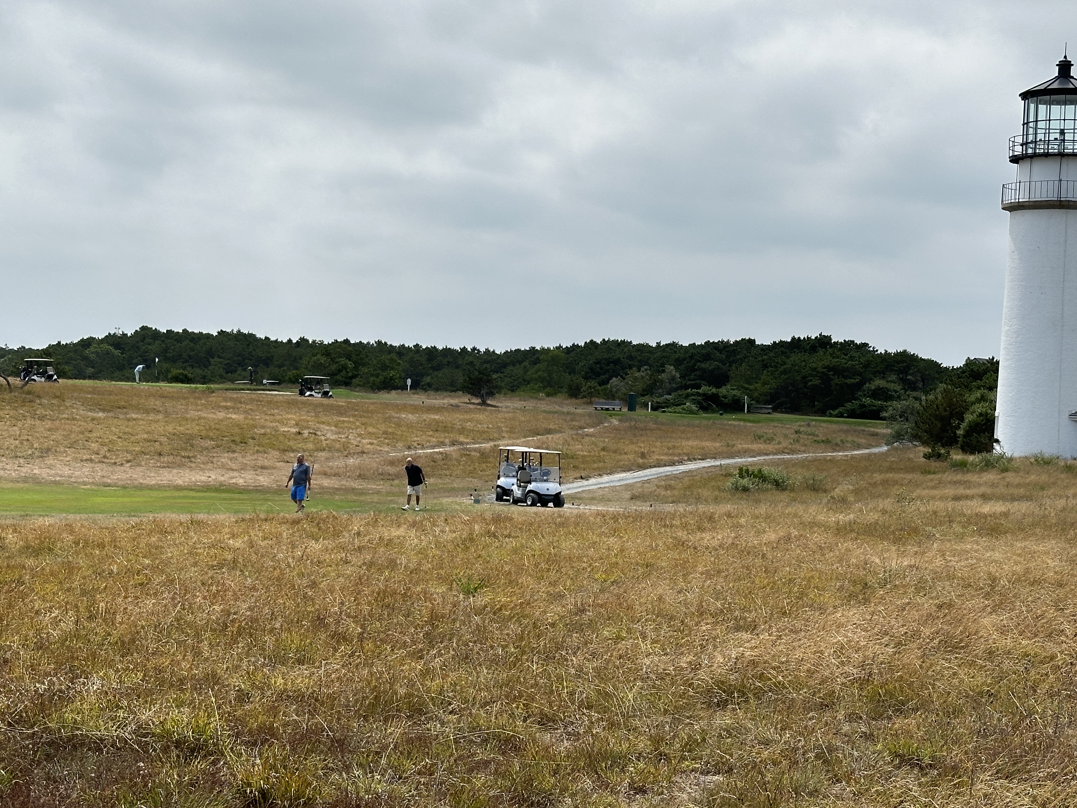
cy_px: 393
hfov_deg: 30.7
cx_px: 541
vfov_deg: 23.3
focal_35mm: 63
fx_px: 1960
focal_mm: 6.86
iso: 64
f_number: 1.78
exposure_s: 1/4184
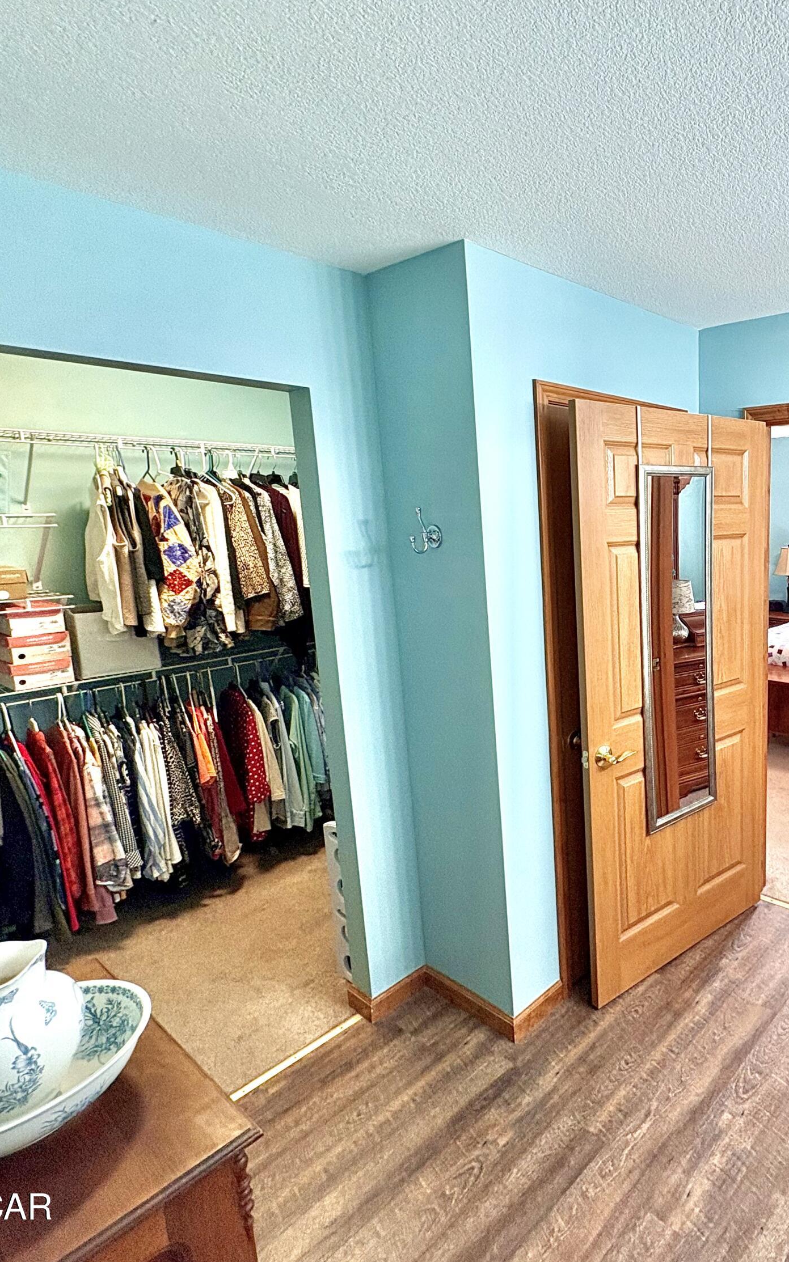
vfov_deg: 85.1
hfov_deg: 53.8
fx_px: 688
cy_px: 628
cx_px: 677
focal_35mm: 20
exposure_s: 1/60
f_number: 2.2
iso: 200
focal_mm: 2.22
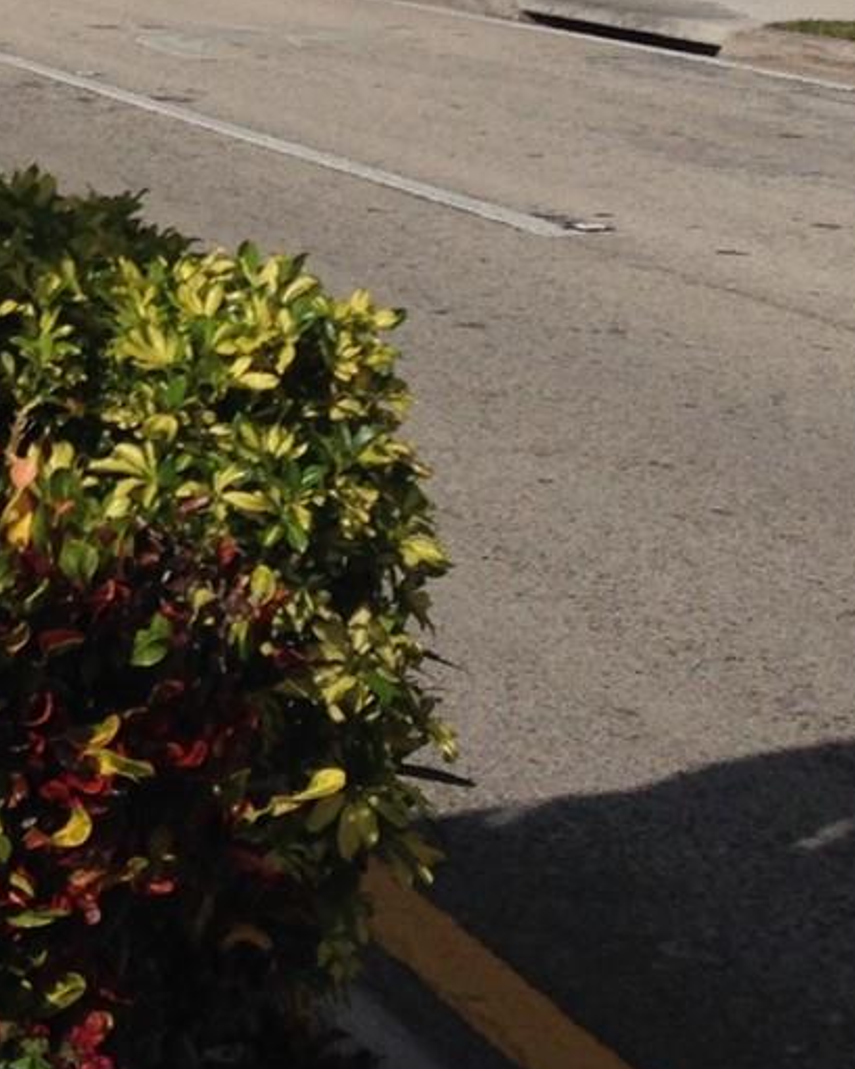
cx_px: -886
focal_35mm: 129
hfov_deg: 10.9
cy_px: -180
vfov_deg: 14.5
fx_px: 4079
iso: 50
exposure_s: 1/3876
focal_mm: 4.12
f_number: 2.4
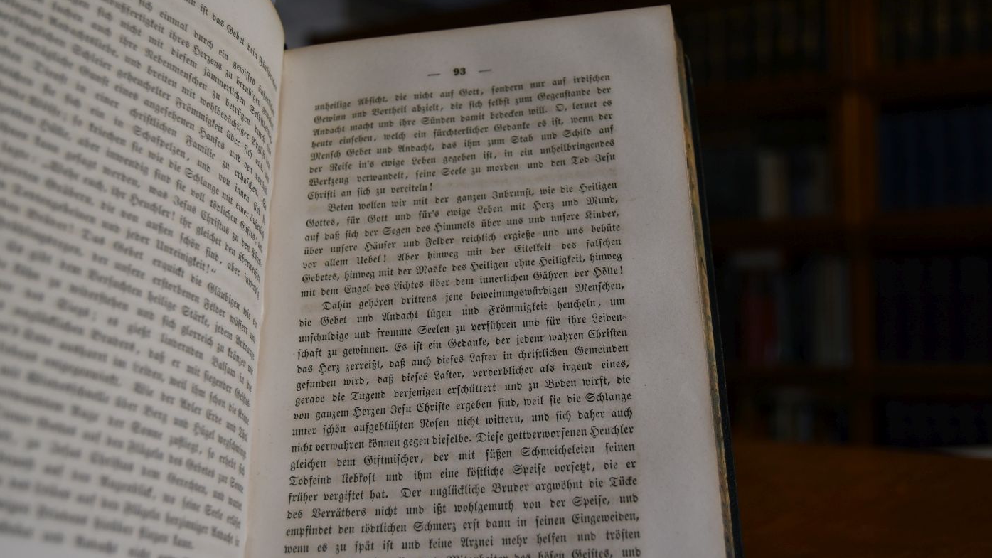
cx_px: 496
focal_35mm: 41
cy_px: 328
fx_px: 1079
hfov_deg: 49.4
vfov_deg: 29.0
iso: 500
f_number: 4
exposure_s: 1/250
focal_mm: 26
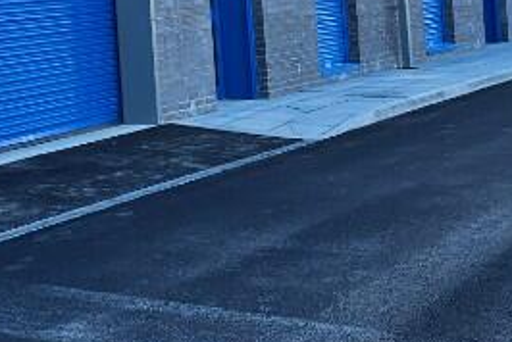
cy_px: 0
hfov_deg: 21.6
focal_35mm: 92
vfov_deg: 14.7
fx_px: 1310
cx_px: 40
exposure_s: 1/219
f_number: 1.7
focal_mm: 6.3
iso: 10
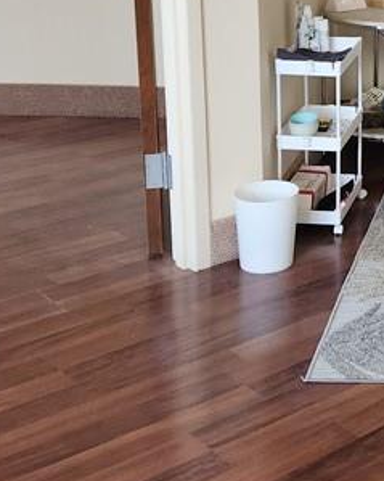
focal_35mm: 77
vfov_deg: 24.1
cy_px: 55
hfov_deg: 17.6
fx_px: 1094
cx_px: 599
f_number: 1.8
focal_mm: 5.4
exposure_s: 1/60
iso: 100
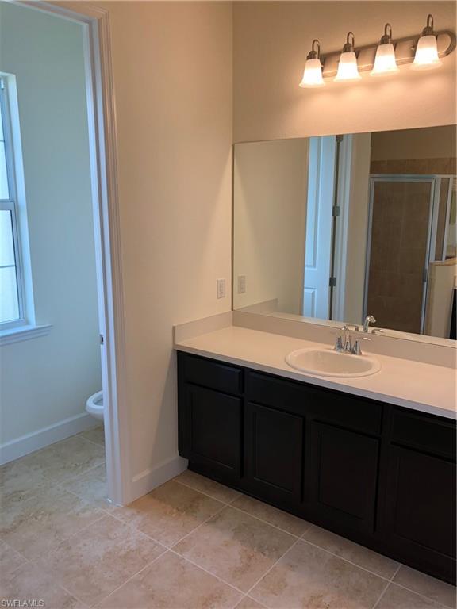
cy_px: 304
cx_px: 228
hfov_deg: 49.7
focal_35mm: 28
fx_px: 493
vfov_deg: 63.4
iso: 50
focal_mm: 3.99
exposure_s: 1/120
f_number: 1.8
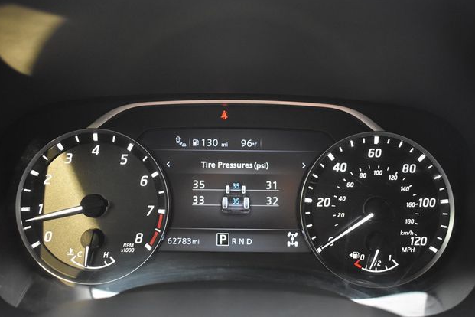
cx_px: 241
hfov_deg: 55.8
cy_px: 154
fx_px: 449
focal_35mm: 34
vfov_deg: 38.9
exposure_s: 1/125
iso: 2200
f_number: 3.8
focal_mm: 22
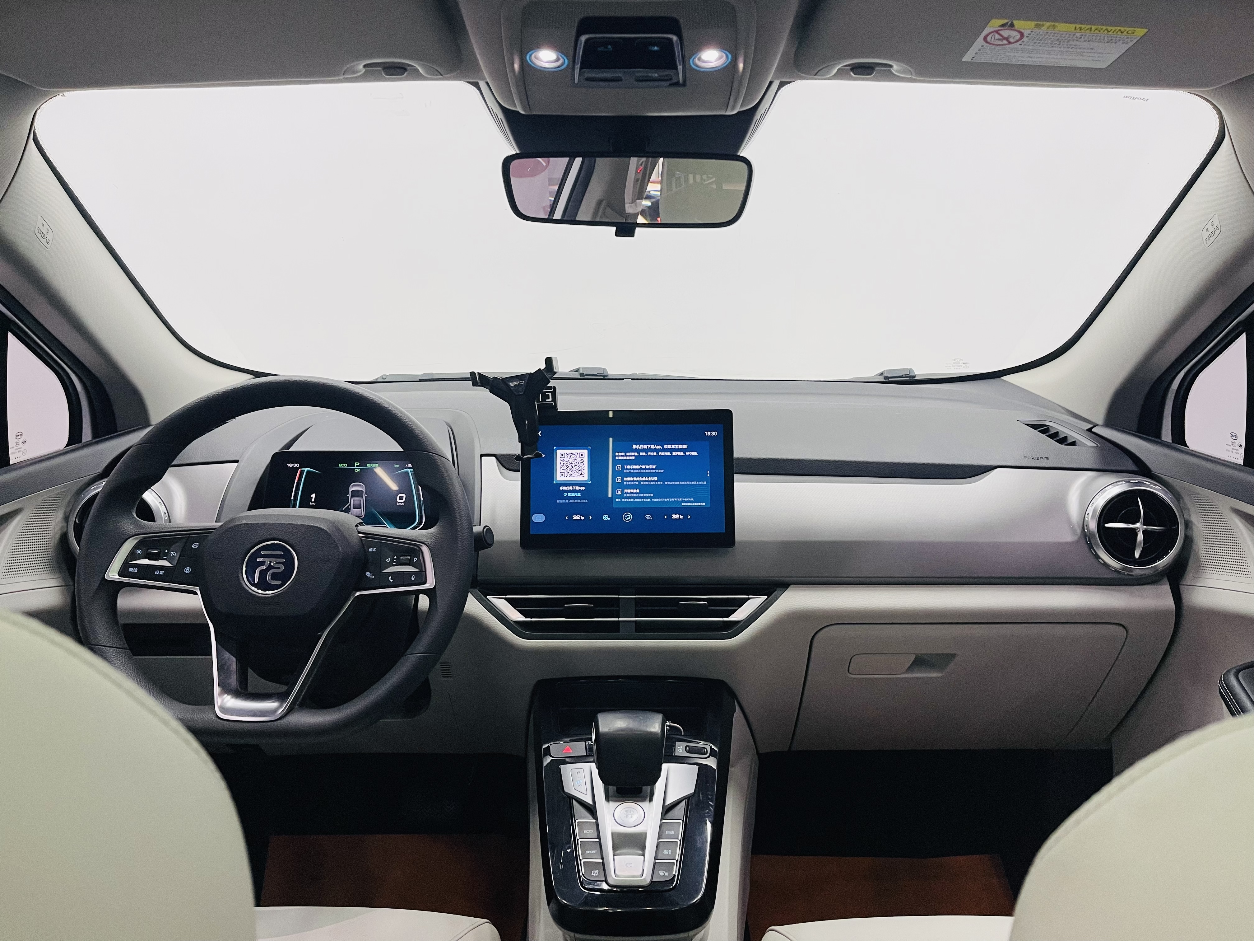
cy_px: 470
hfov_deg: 69.4
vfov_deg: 54.9
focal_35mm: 25
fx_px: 906
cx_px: 627
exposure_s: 1/52
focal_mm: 5.1
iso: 125
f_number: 1.6
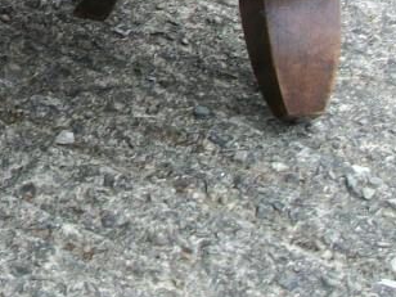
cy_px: -100
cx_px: -112
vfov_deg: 10.9
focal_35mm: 133
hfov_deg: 14.3
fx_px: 1521
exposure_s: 1/80
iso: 80
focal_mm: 5.7
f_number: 2.9
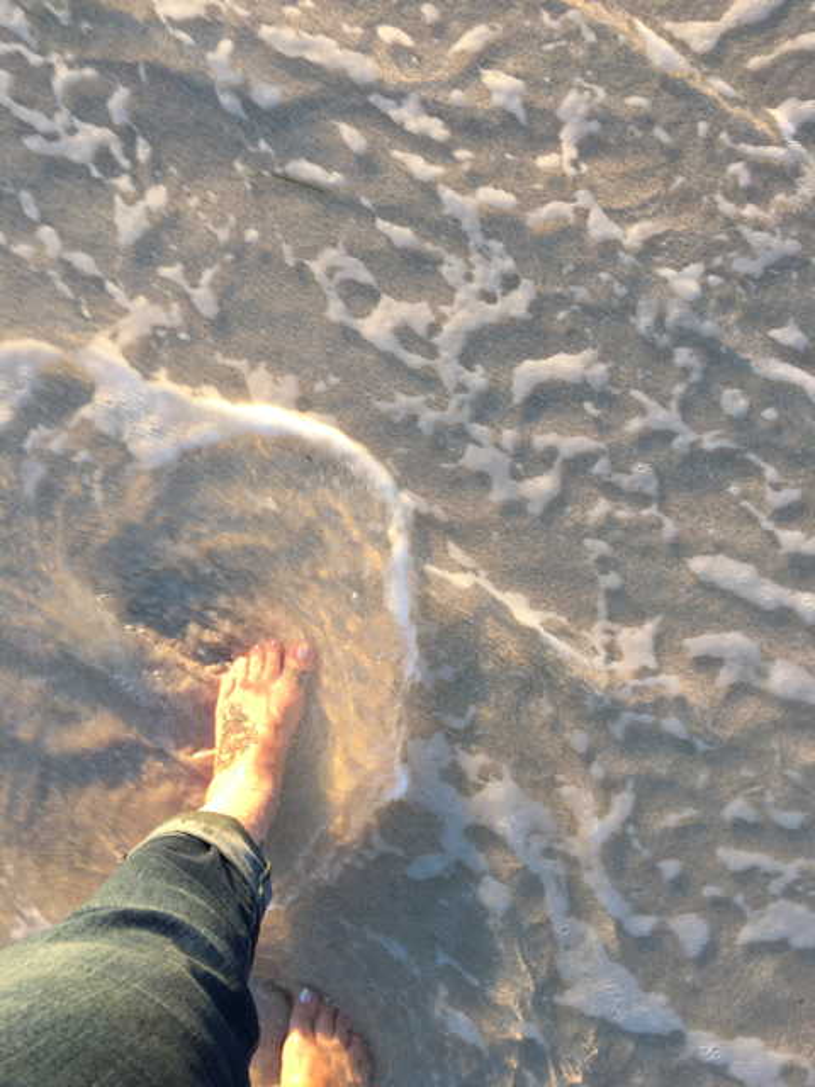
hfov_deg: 48.2
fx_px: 910
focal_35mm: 29
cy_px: 544
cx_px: 408
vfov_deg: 61.7
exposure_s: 1/100
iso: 25
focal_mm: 4.15
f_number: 2.2
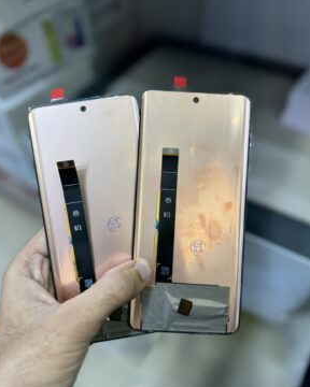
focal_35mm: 26
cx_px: 152
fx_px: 298
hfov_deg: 54.9
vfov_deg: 66.0
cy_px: 195
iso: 125
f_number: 1.78
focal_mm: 6.76
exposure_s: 1/100
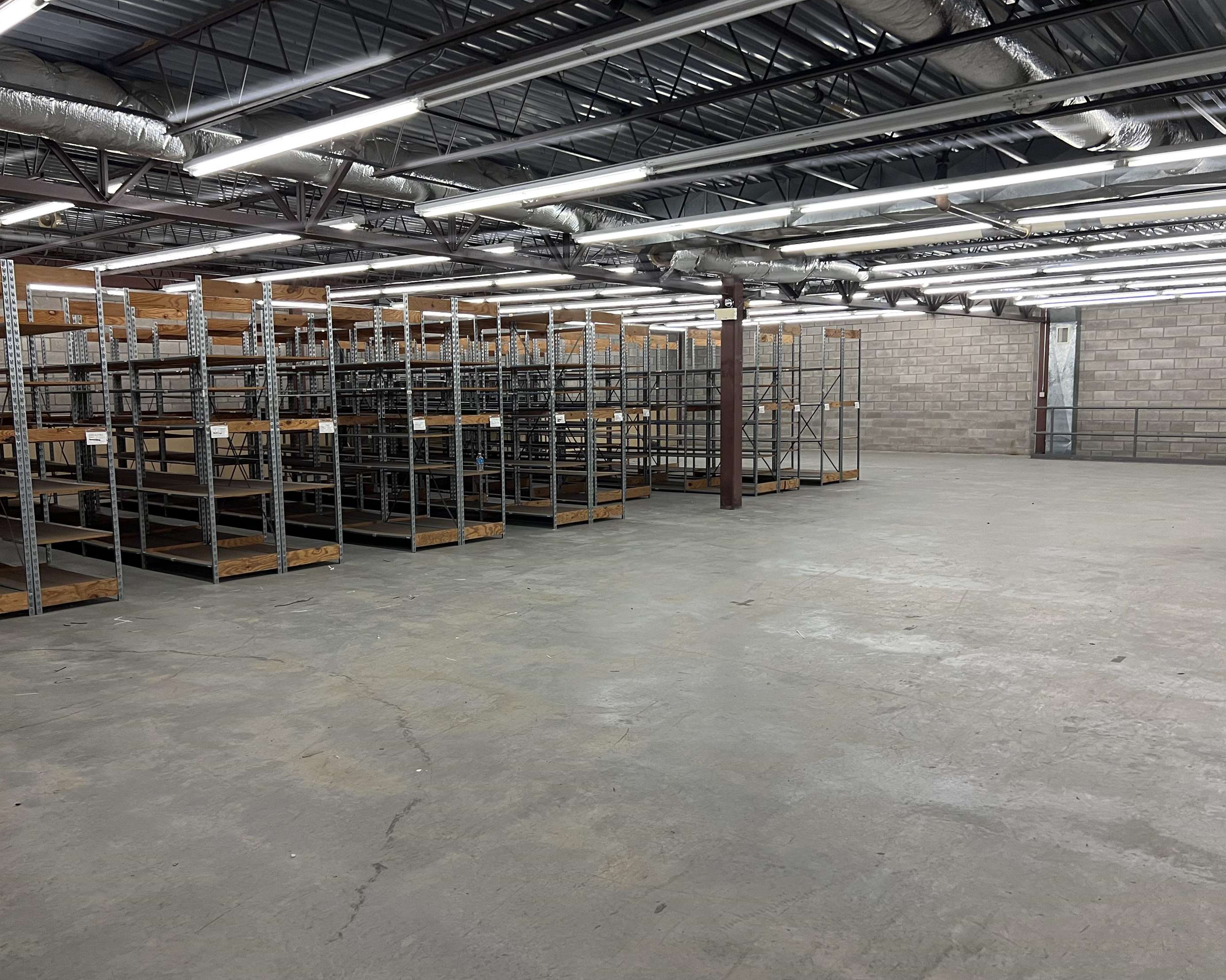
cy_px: 496
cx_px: 600
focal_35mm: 28
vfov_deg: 51.5
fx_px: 1016
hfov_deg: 62.2
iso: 125
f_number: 1.5
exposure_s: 1/60
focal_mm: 5.7
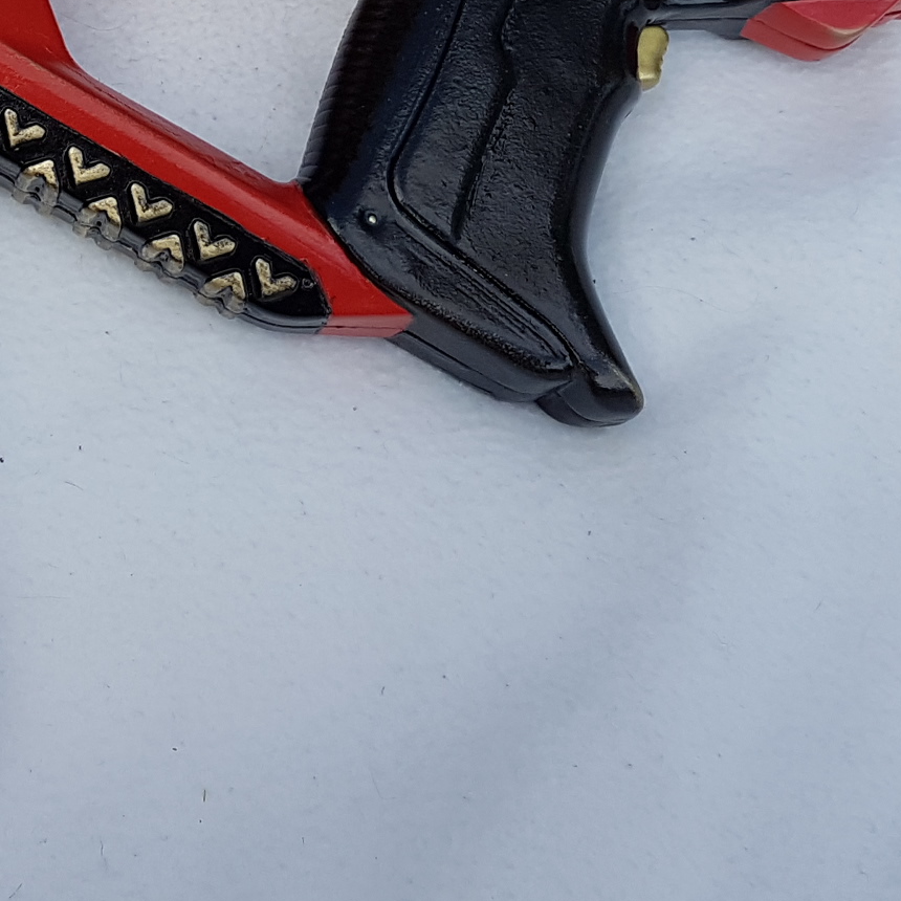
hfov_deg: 22.1
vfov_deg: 21.6
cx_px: 134
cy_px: -24
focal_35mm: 77
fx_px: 2267
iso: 40
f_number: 1.7
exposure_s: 1/1068
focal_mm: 4.2
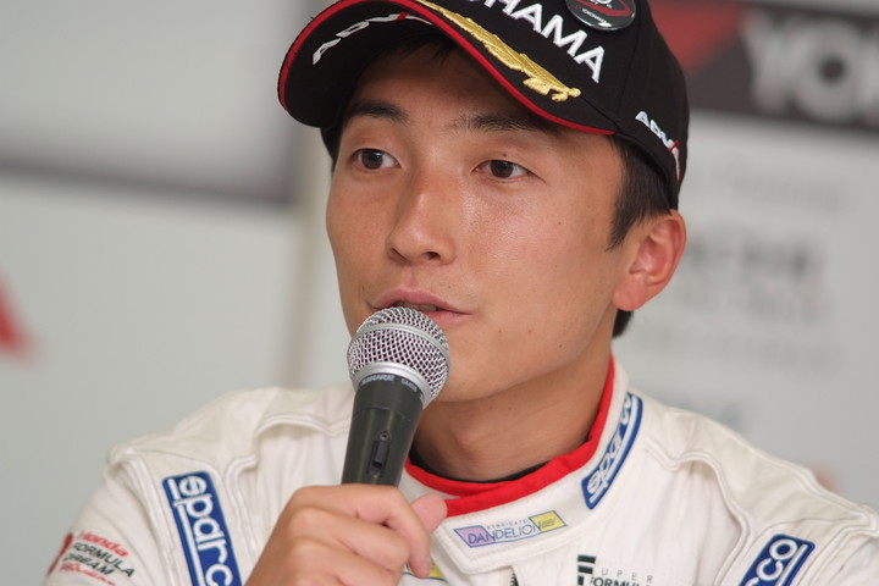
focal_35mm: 270
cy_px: 293
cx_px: 440
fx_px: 6592
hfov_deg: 7.6
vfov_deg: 5.1
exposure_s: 1/250
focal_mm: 180
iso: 400
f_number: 2.8
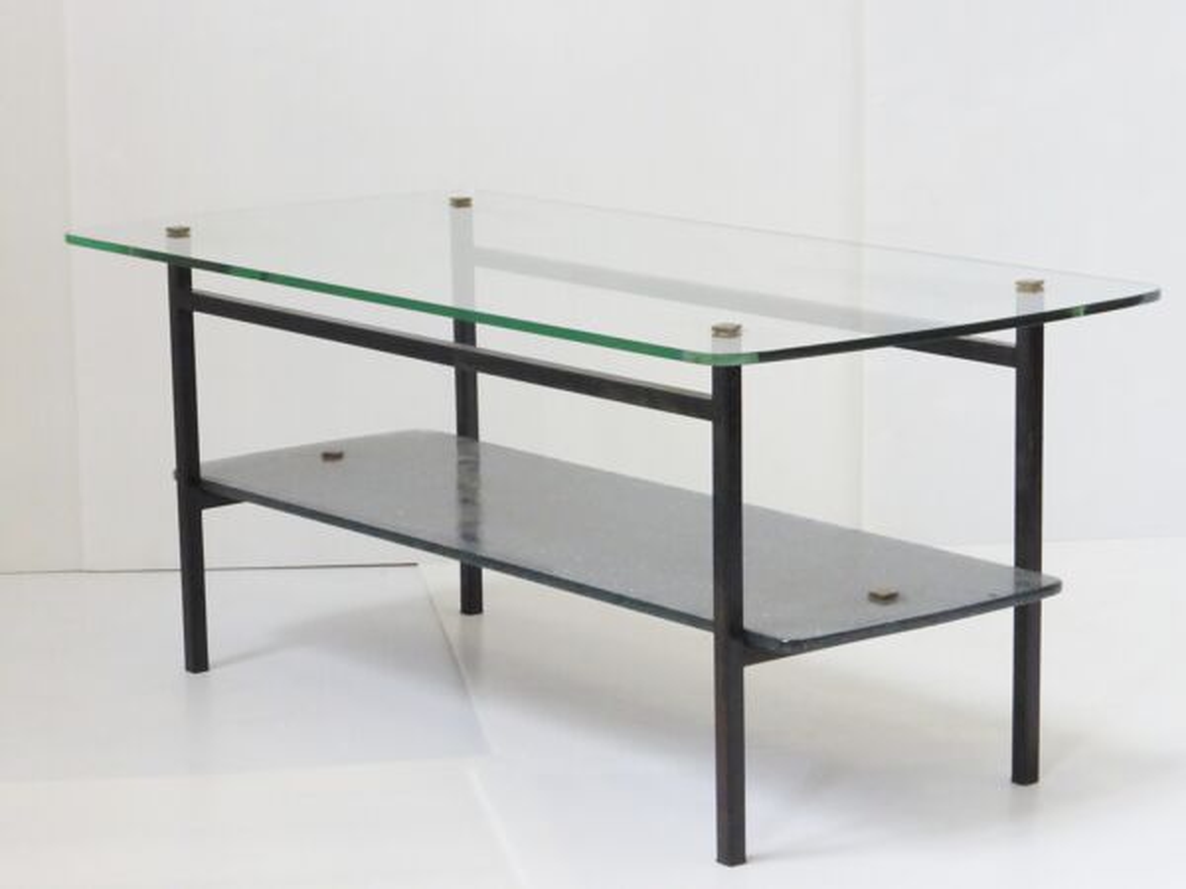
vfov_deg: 14.2
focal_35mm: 104
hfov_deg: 18.9
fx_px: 3563
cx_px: 593
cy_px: 444
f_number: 5.3
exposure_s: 1/125
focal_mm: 17.1
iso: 640
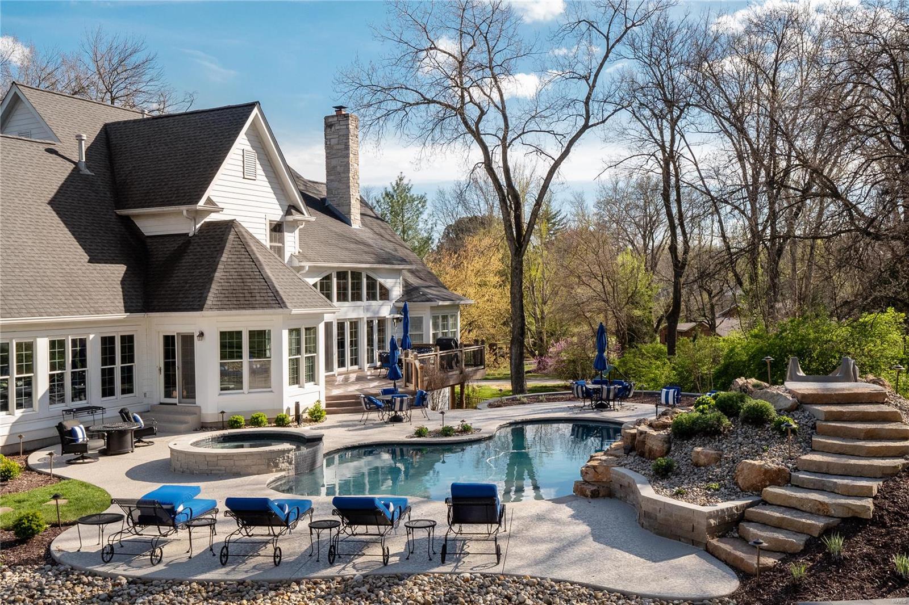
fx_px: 909
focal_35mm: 36
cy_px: 302
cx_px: 454
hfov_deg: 53.1
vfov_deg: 36.9
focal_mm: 18
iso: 400
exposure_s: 1/640
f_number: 8
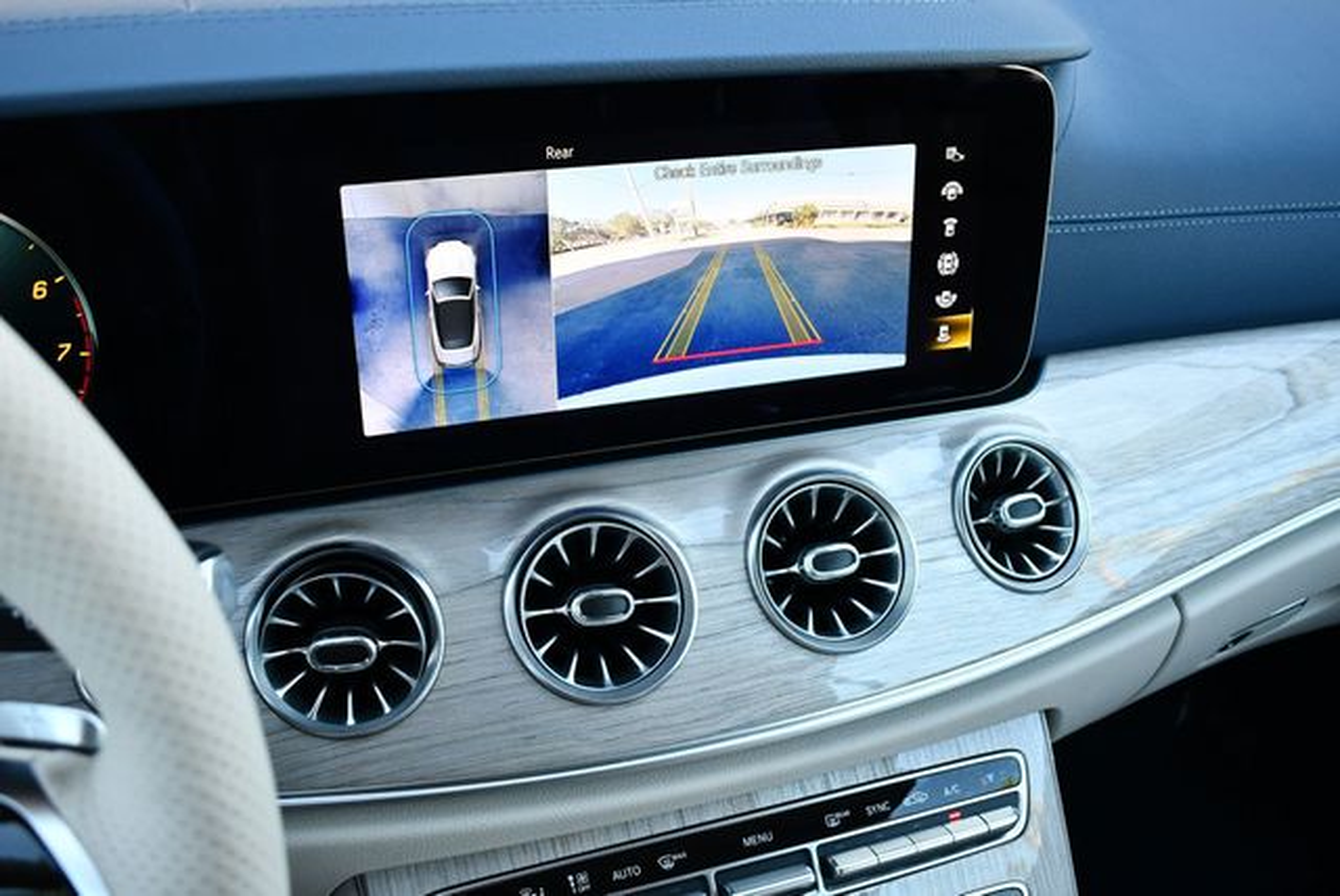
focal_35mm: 36
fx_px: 1341
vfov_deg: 36.9
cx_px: 670
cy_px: 448
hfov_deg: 53.1
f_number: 3.5
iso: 720
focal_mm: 18
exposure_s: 1/250
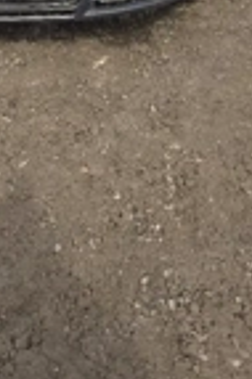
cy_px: -93
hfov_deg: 19.8
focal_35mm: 67
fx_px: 705
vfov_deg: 26.3
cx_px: 21
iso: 12
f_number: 1.7
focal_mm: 6.3
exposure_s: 1/769
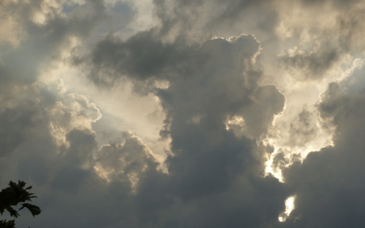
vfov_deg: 12.3
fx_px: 1054
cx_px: 183
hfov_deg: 19.6
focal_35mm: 106
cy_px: 122
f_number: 5
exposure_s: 1/1600
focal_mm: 17.8
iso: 100
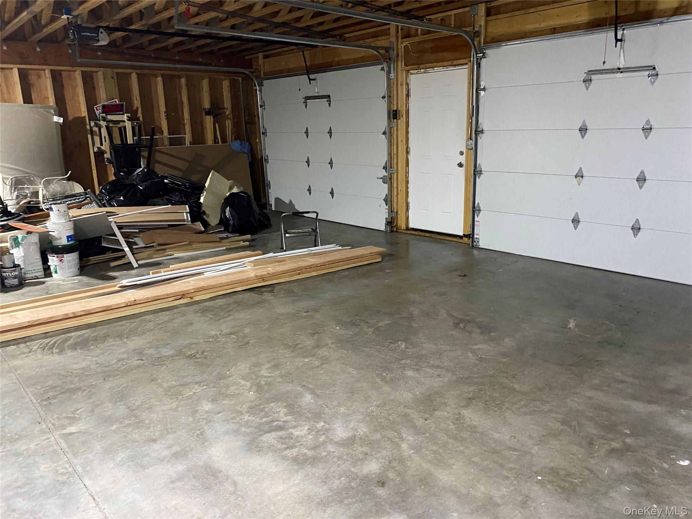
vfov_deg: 53.1
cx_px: 346
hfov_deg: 67.3
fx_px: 520
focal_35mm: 26
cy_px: 260
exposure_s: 1/30
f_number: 1.8
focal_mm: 4.25
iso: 500
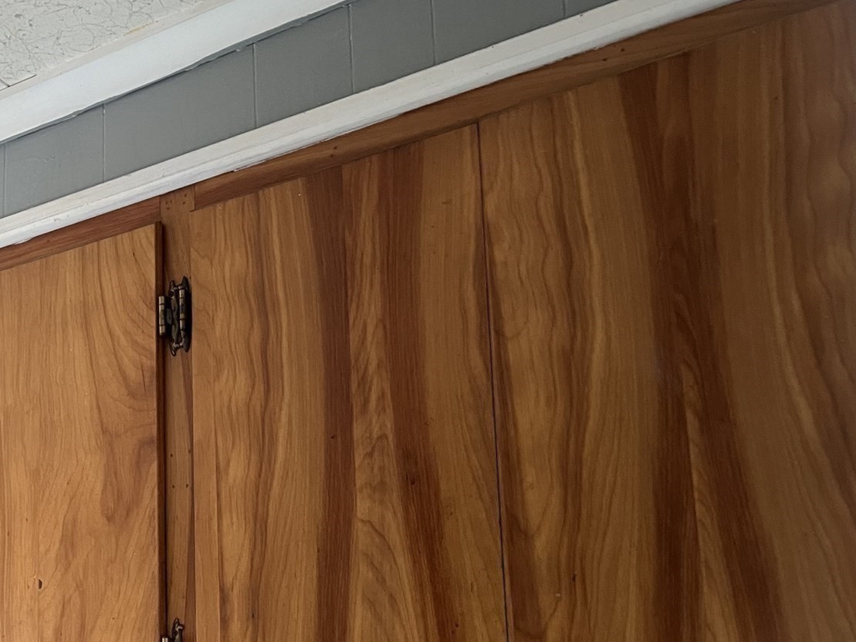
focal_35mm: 48
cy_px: 545
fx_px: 1187
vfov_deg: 29.3
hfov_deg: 38.7
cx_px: 222
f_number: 1.6
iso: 320
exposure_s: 1/60
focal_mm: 5.1
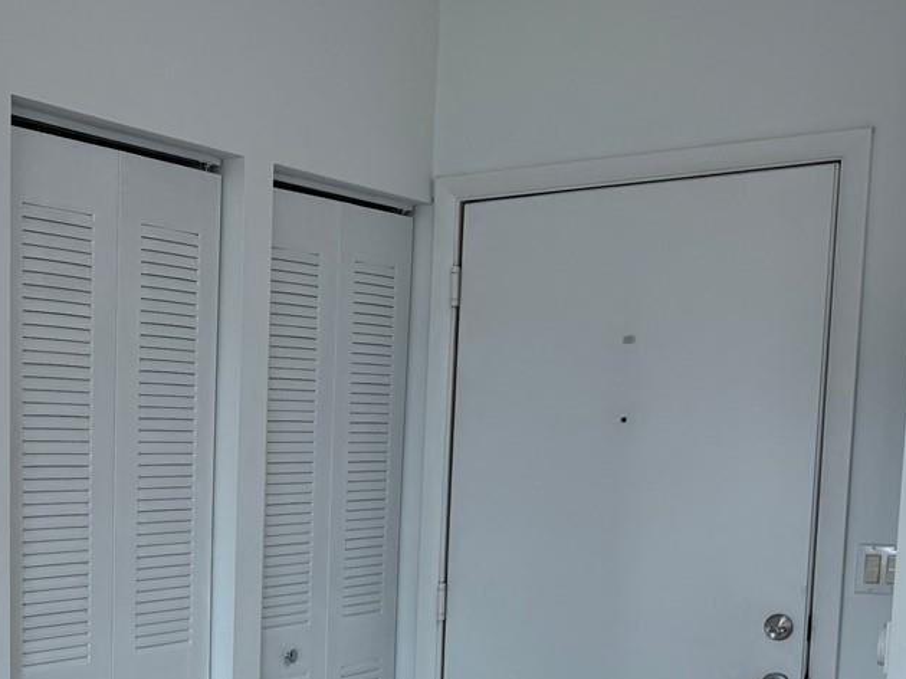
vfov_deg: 23.0
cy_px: 678
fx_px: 1596
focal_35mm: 61
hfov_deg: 29.6
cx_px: 3
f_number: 1.78
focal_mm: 6.76
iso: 64
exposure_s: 1/120
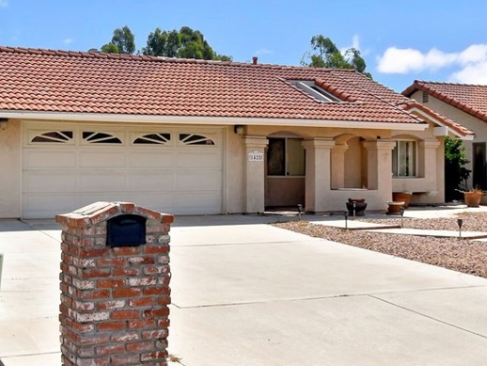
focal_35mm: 57
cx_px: 231
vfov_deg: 25.7
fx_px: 802
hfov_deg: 33.8
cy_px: 164
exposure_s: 1/800
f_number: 14
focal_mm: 20
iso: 400
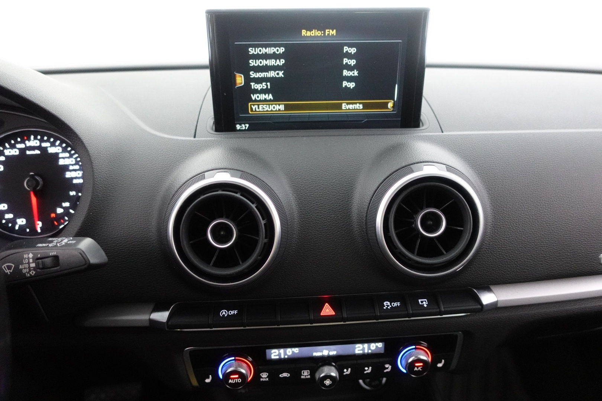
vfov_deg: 53.1
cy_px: 200
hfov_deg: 73.7
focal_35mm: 24
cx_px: 301
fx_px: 401
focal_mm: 9.4
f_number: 1.8
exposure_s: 1/60
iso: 3200
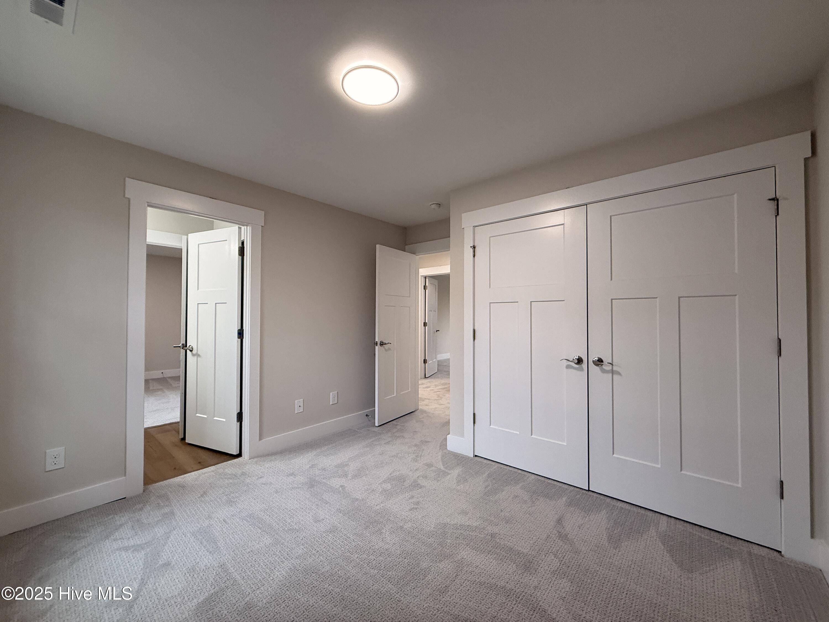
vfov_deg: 85.7
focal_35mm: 14
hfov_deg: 102.1
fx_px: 335
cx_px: 414
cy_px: 311
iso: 200
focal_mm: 2.22
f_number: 2.2
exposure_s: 1/120
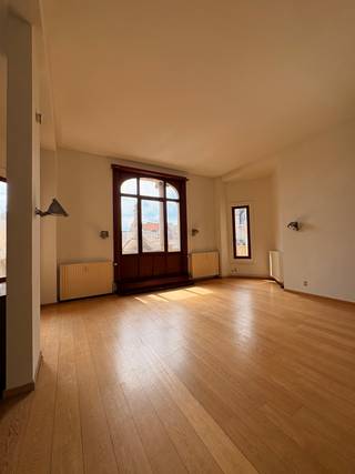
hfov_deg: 85.6
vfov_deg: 102.1
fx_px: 192
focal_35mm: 14
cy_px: 237
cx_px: 178
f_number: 2.2
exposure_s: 1/308
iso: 50
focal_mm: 2.22
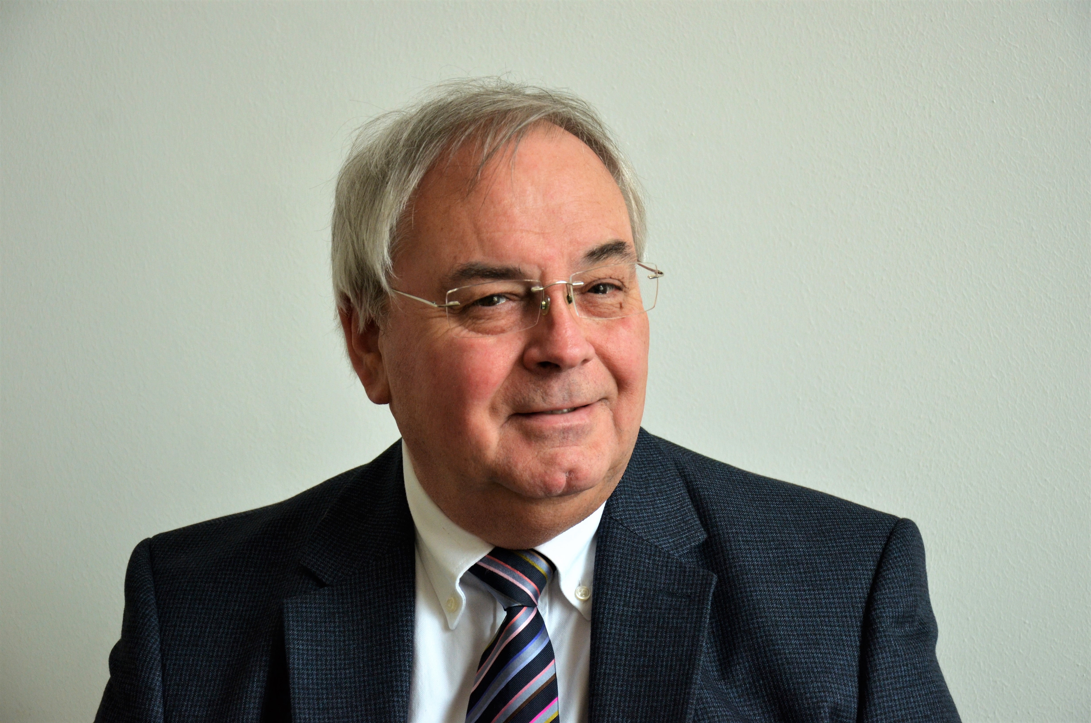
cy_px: 362
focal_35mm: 93
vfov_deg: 14.6
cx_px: 546
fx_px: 2813
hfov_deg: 22.0
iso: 800
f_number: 5.3
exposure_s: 1/50
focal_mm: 62
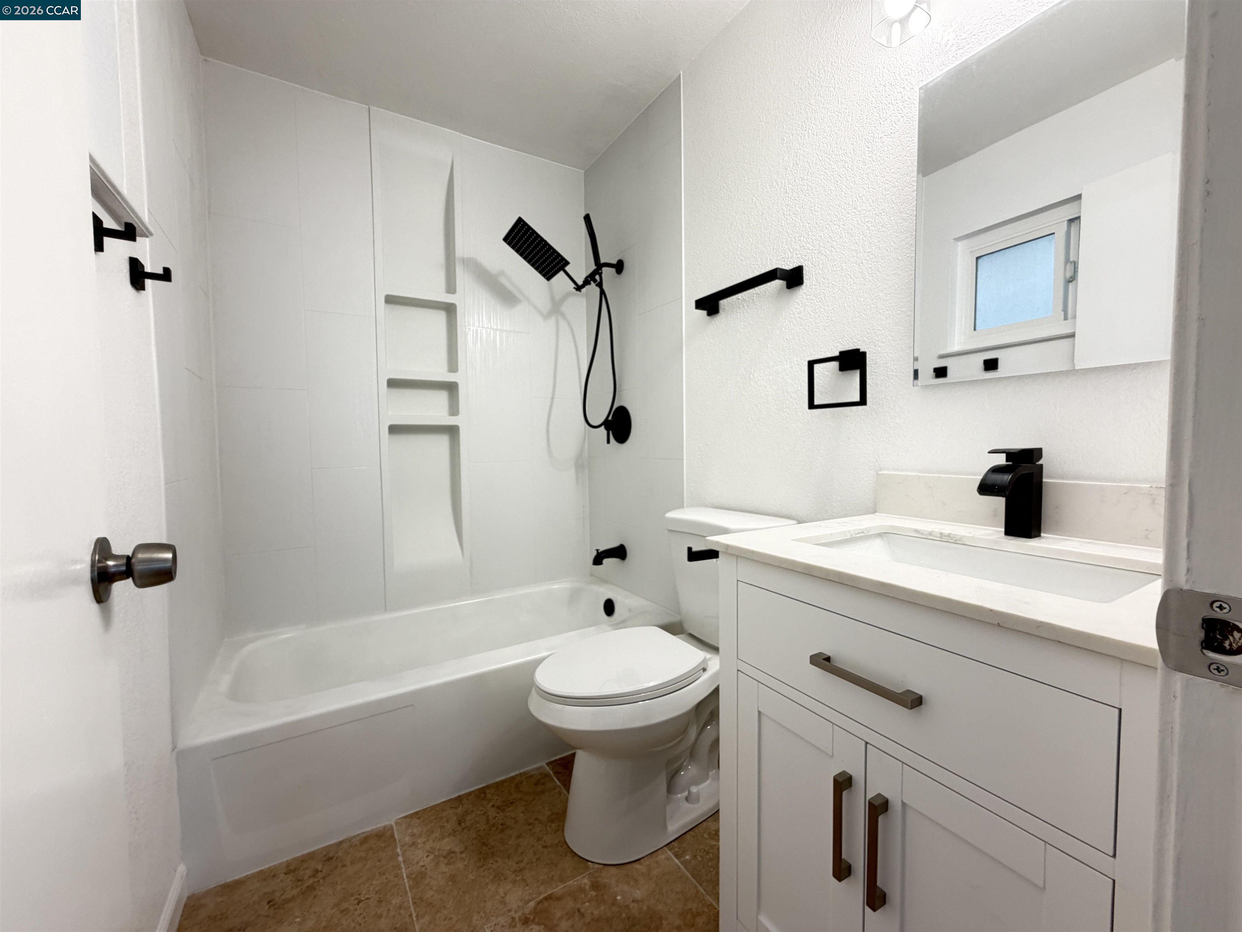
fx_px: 502
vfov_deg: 85.7
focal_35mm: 14
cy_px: 466
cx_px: 621
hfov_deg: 102.1
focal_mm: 2.22
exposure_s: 1/60
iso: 200
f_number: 2.2
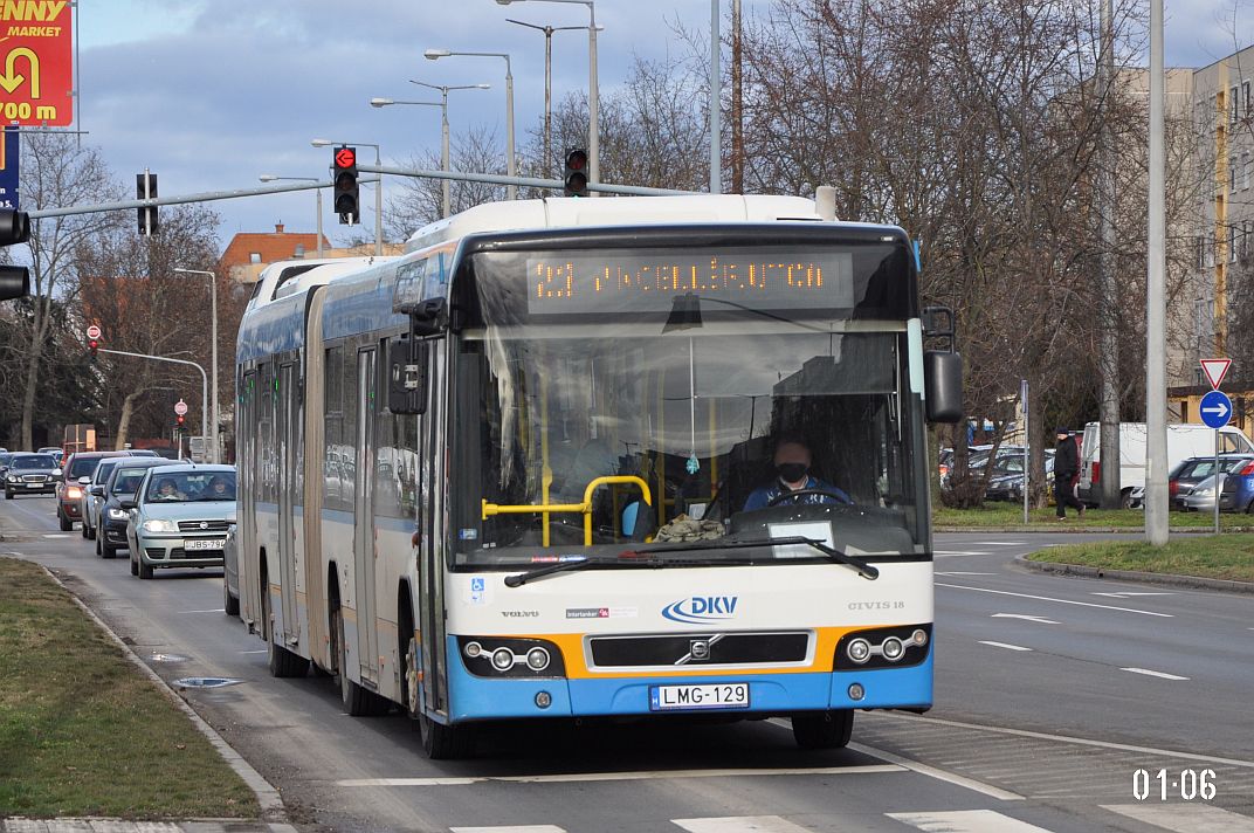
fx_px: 5480
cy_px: 416
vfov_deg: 8.7
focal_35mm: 158
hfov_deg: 13.1
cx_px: 627
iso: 400
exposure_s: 1/1000
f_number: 5.6
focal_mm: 105
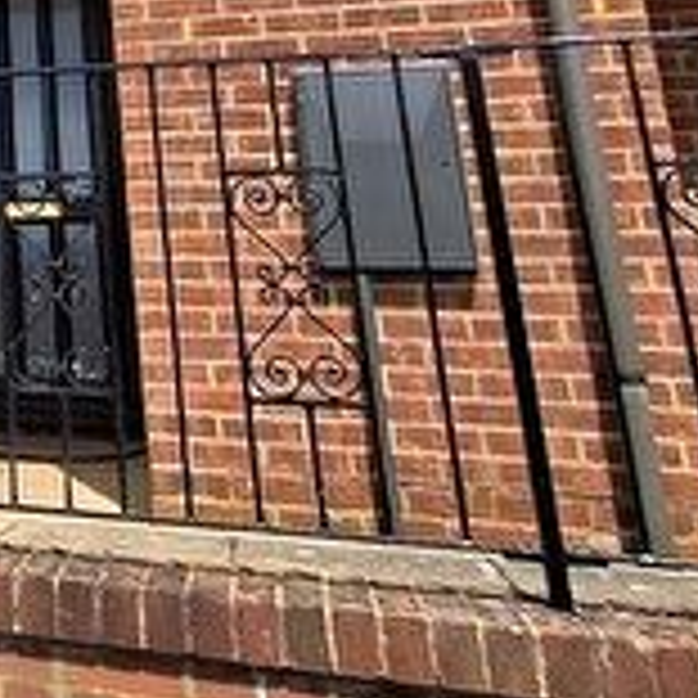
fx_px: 1186
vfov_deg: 29.7
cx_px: -333
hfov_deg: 25.3
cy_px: -56
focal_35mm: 52
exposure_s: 1/1078
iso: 40
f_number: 2.2
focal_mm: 1.74
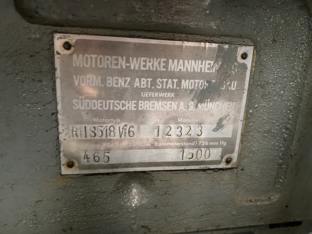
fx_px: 234
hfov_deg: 67.3
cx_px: 156
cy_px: 117
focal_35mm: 26
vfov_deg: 53.1
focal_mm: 4.25
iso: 640
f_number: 1.8
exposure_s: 1/25
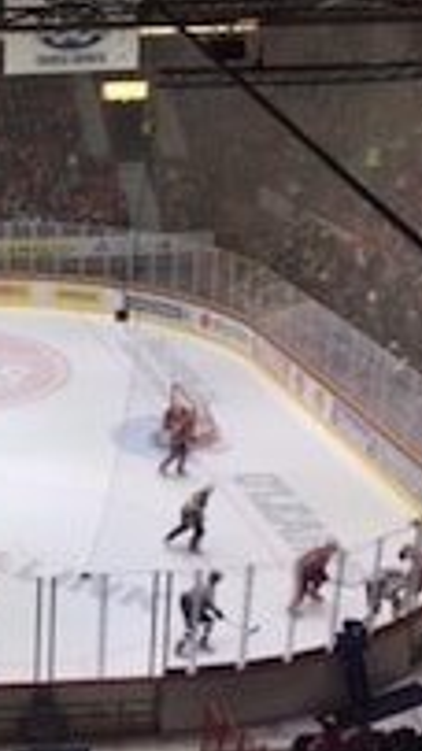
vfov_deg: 30.1
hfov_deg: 16.1
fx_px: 1394
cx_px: -167
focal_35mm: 70
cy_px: 462
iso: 32
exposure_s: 1/100
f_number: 2.2
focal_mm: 4.15
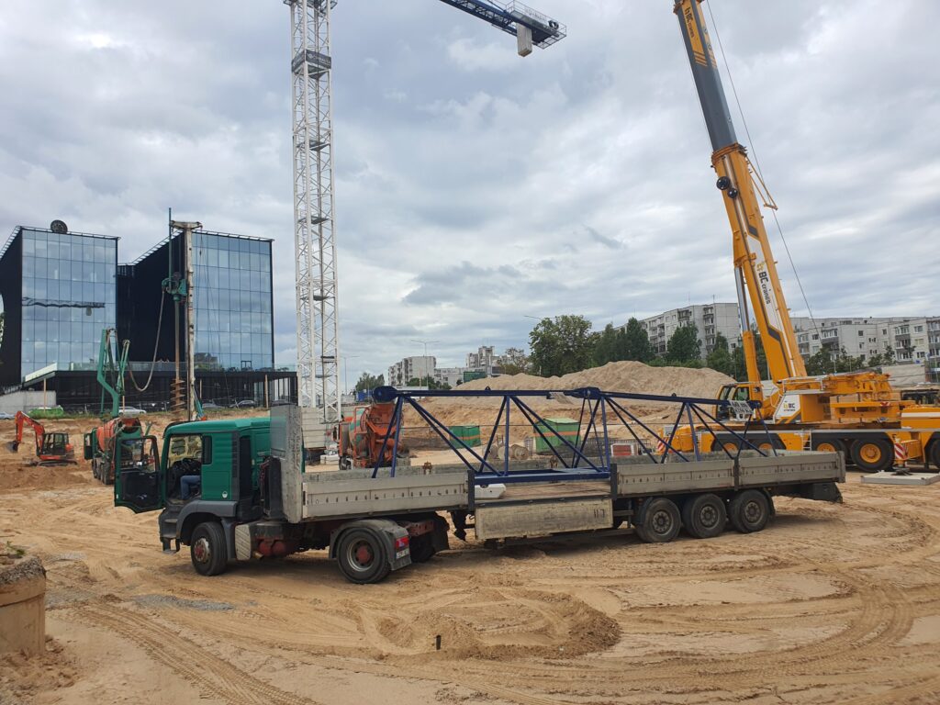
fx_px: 706
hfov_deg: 67.3
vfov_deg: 53.1
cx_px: 470
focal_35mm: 26
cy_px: 352
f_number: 2.4
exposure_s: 1/1500
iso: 50
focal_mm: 4.3
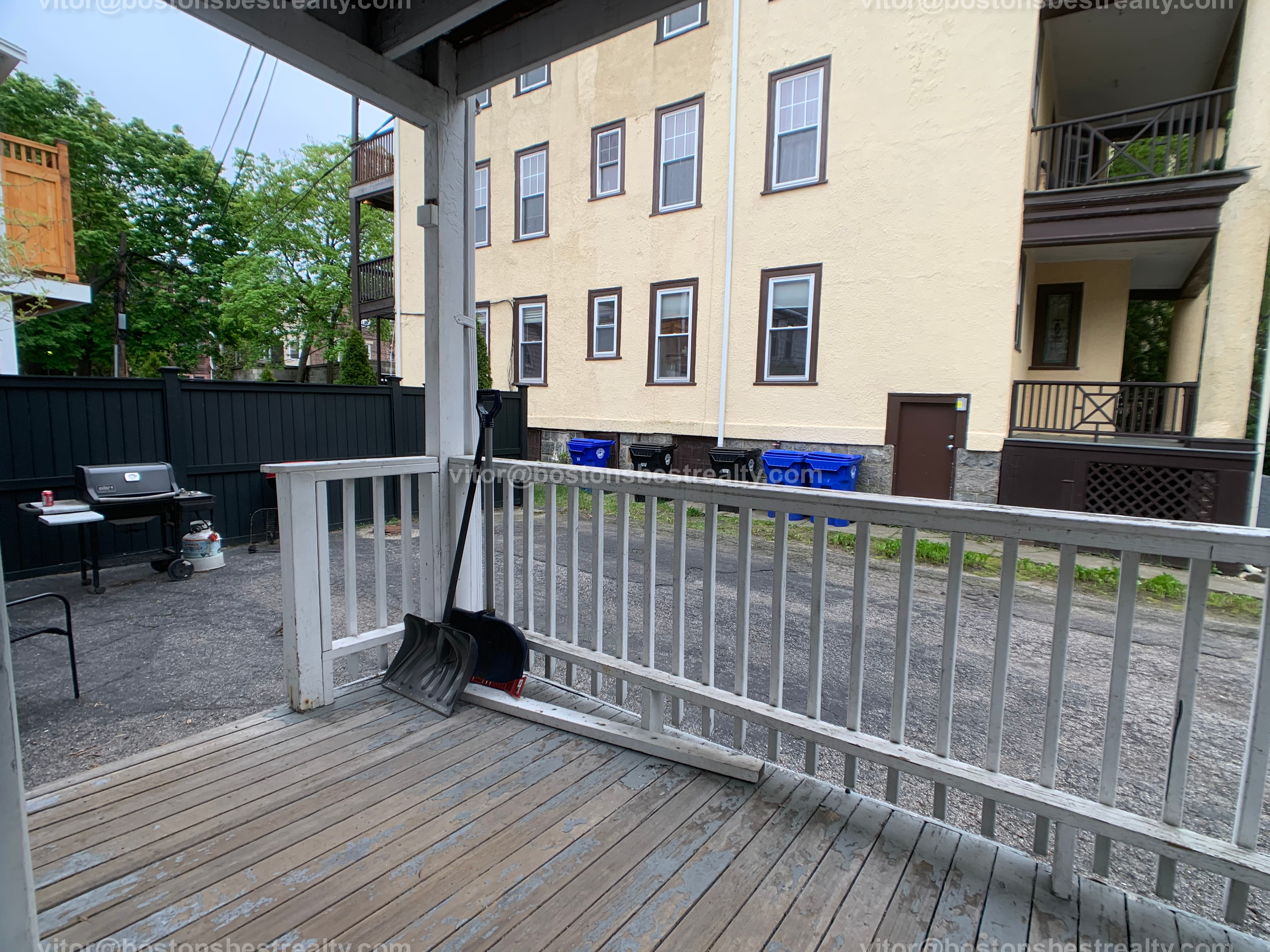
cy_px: 476
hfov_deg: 67.3
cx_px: 635
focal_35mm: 26
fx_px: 954
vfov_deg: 53.1
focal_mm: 4.25
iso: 25
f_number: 1.8
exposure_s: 1/122
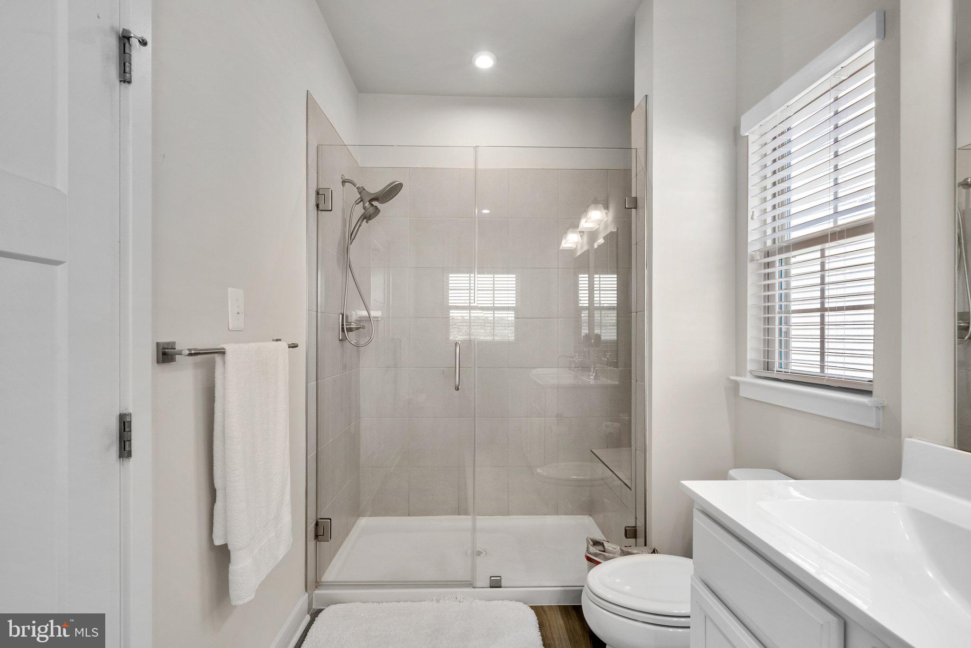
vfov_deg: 73.8
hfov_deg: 96.7
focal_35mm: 16
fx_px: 432
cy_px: 324
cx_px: 486
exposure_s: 1/15
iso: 320
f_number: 8
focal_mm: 16
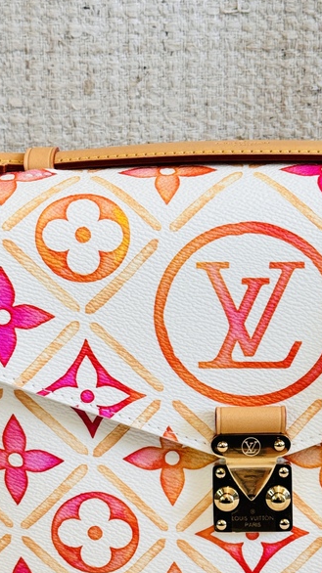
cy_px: 321
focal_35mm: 90
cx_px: 248
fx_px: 1368
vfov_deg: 23.7
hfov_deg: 13.4
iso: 80
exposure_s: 1/50
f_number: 1.78
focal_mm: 6.76
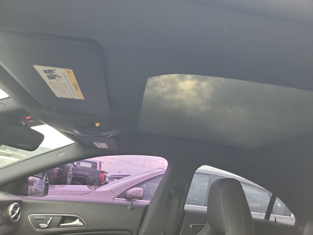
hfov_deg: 71.6
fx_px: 217
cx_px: 156
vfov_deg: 56.8
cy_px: 118
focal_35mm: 24
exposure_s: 1/59
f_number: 1.8
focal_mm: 6.7
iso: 159
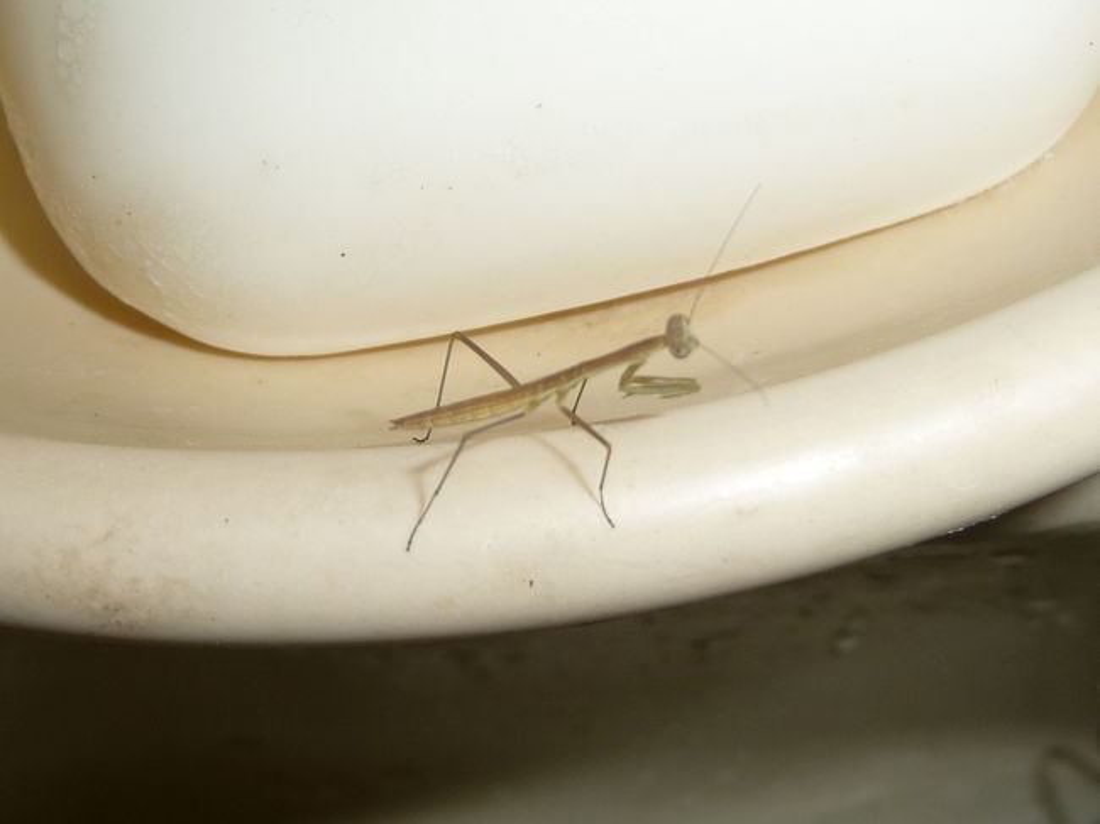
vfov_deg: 27.0
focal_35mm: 54
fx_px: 1715
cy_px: 412
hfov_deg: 35.6
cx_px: 550
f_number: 3.5
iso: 100
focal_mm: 5.3
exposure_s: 1/30
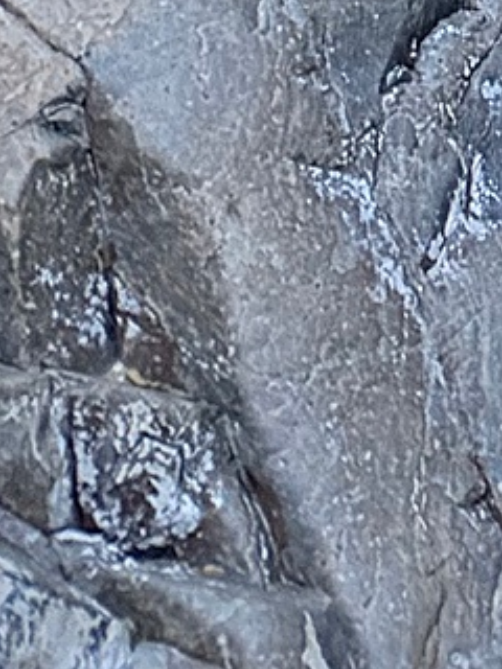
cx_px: 1828
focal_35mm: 180
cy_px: -1591
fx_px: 3480
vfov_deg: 8.4
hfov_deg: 6.9
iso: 100
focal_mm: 6.76
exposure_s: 1/788
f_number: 1.78
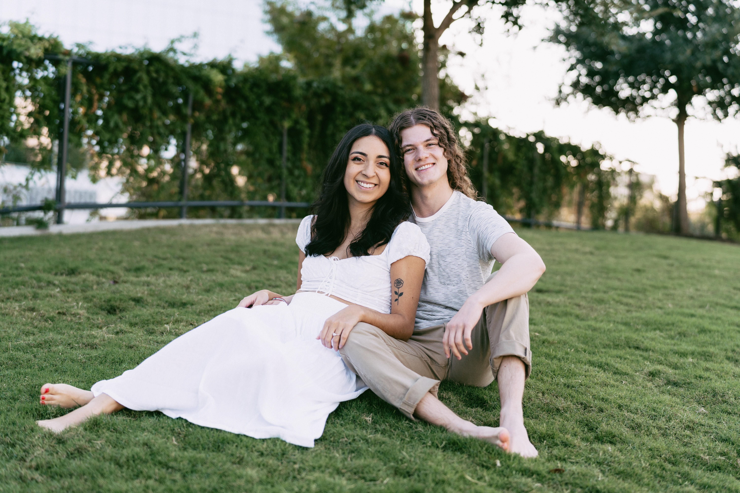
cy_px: 246
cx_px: 370
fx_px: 1028
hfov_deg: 39.6
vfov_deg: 27.0
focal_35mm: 50
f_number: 2
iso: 320
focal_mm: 50
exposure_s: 1/1600
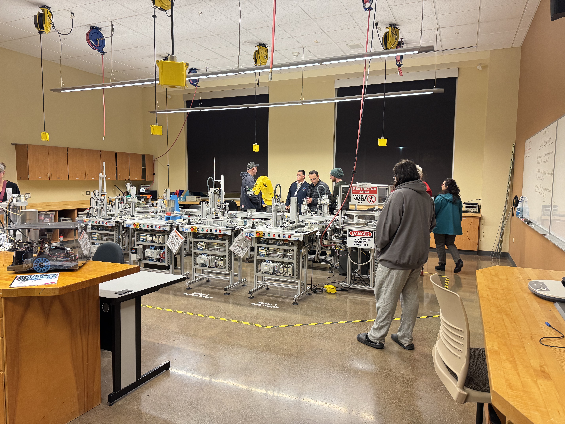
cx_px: 282
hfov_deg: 71.6
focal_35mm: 24
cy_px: 212
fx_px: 392
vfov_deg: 56.8
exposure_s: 1/60
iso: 320
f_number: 1.78
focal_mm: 6.76
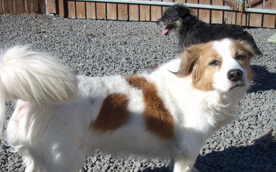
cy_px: 109
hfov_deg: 34.0
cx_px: 127
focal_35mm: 60
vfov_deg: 21.6
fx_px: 451
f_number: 5.6
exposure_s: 1/324
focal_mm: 6.2
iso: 64
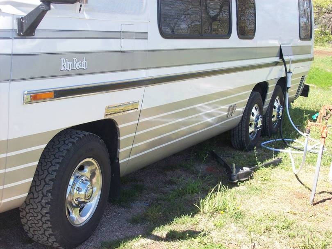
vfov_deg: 26.1
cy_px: 124
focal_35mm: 56
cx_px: 166
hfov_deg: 34.4
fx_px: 537
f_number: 3.4
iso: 80
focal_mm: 9.4
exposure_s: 1/350
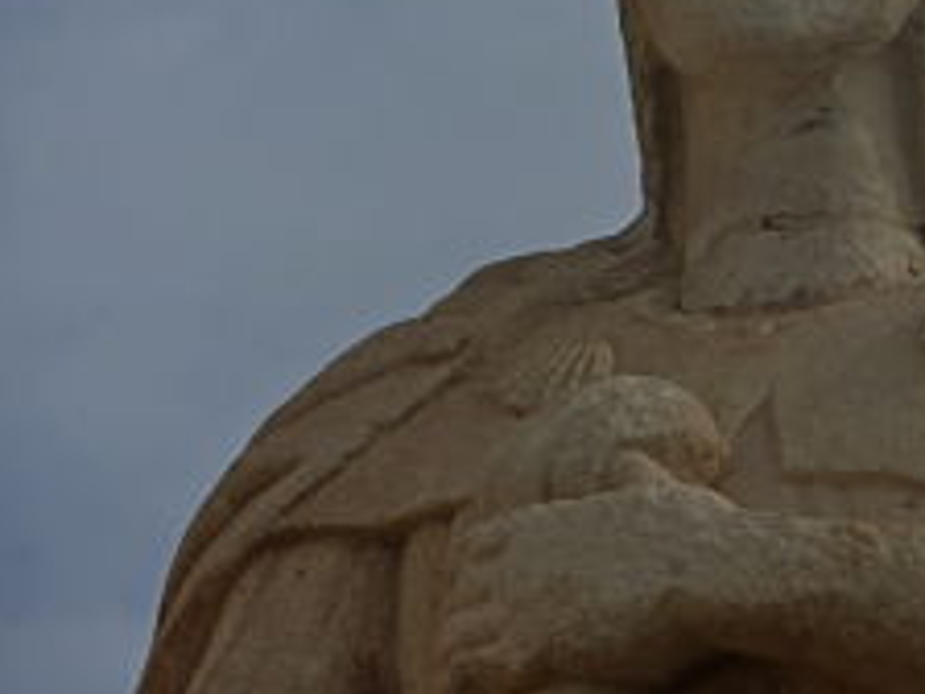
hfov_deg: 4.5
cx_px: 814
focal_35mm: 445
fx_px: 11891
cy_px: 198
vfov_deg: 3.3
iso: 100
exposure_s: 1/1000
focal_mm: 44.4
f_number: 5.7
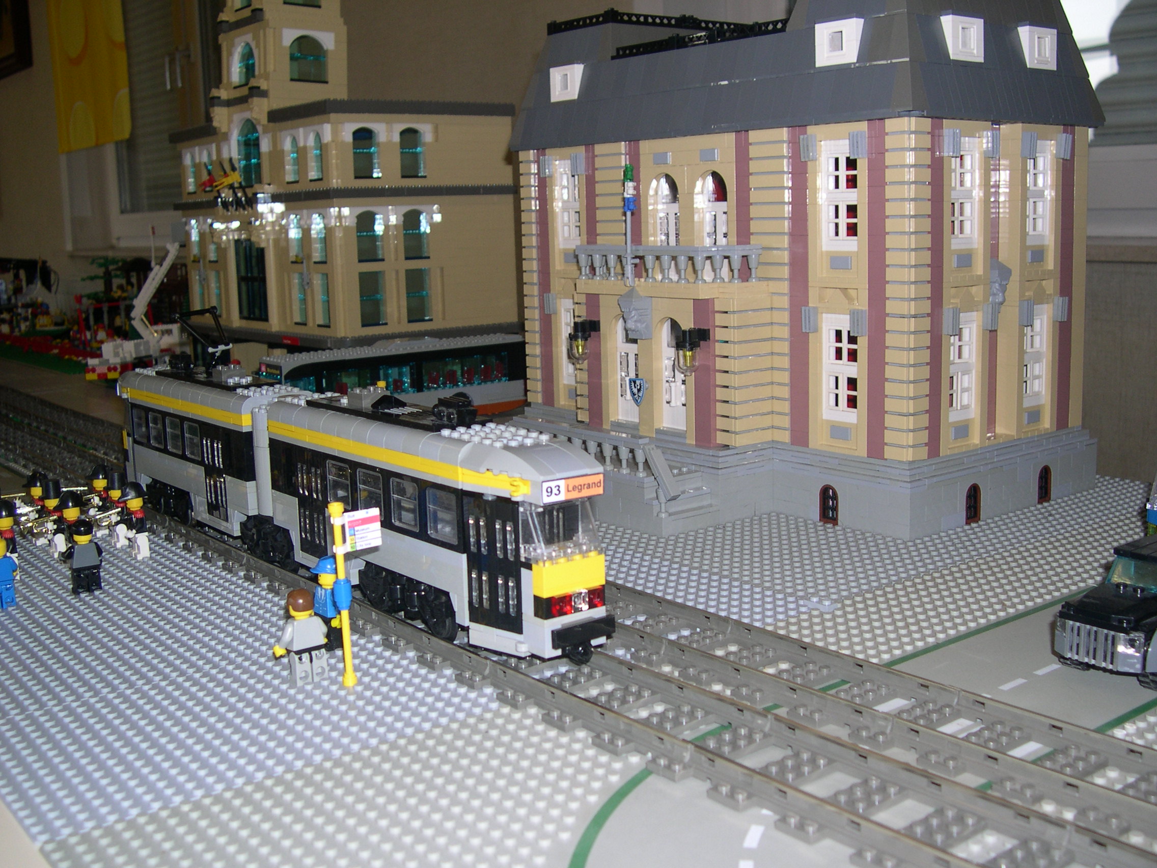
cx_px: 578
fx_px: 1270
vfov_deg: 37.7
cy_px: 434
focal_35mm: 38
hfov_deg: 49.0
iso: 100
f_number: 2.8
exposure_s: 1/60
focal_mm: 8
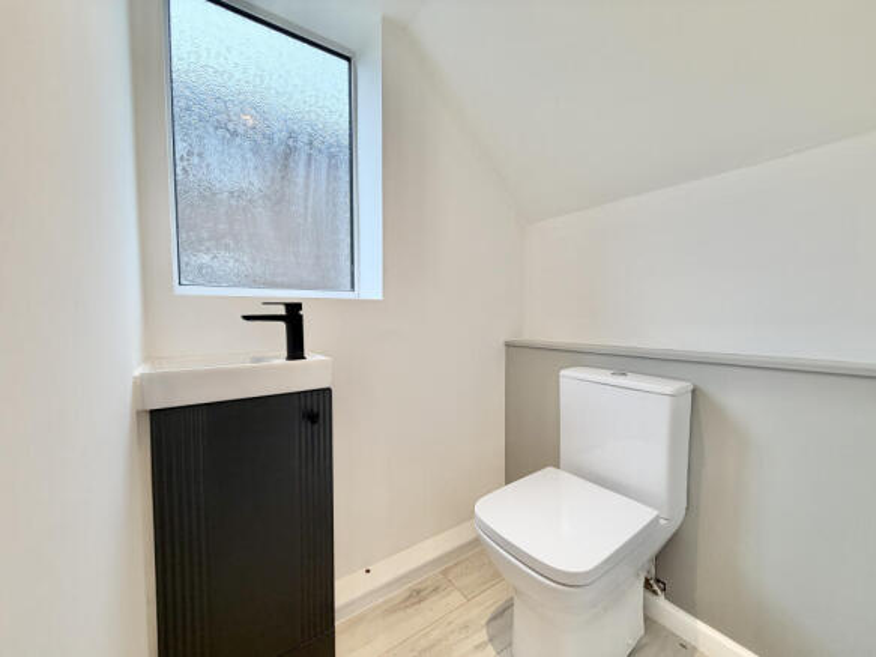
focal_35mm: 14
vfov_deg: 85.7
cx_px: 438
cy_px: 328
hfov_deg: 102.1
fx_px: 354
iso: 100
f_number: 2.2
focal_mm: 2.22
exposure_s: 1/100
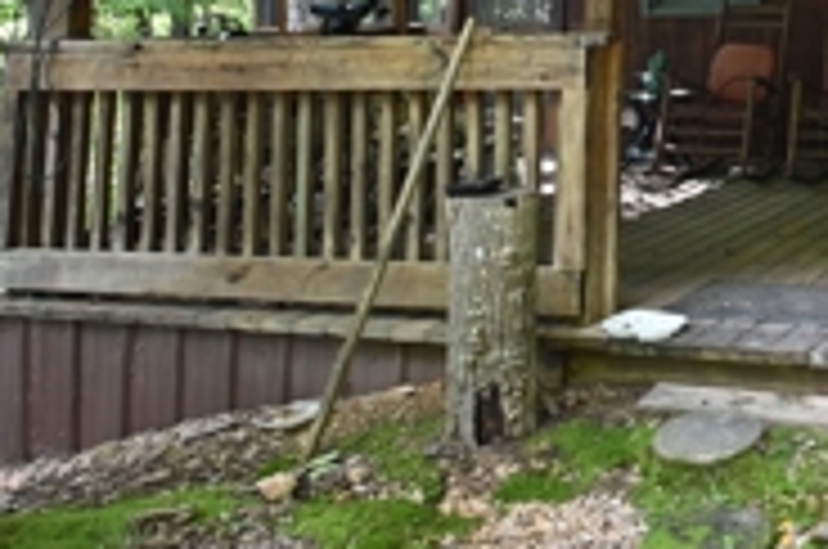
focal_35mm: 44
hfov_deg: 36.4
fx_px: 1010
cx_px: 950
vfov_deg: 27.4
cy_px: -79
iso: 450
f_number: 3.5
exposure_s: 1/125
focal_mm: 12
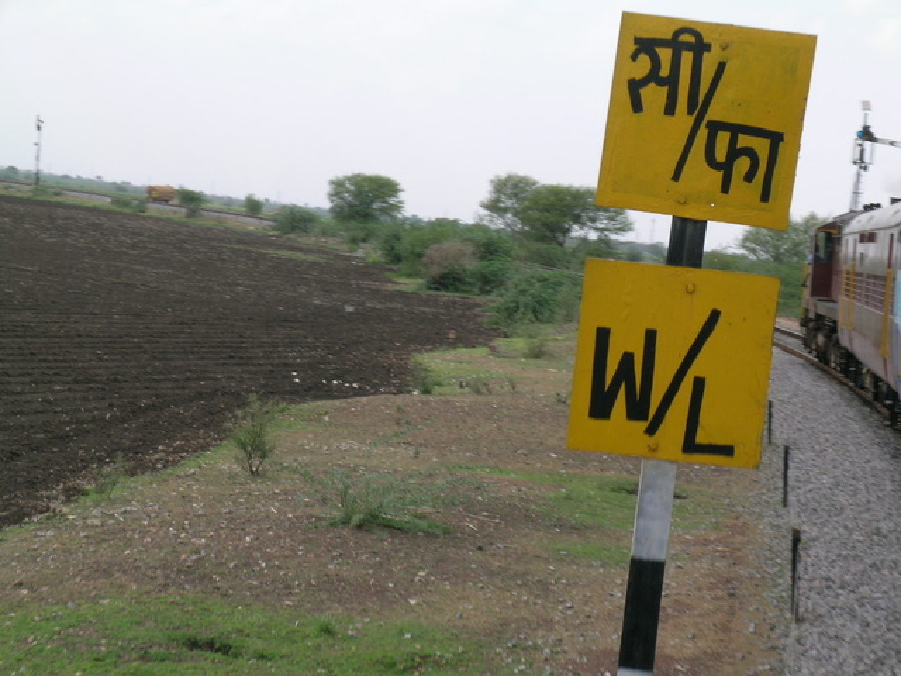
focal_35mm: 116
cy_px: 338
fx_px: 3019
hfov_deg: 17.0
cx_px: 450
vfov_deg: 12.8
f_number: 7.3
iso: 50
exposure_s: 1/120
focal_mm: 24
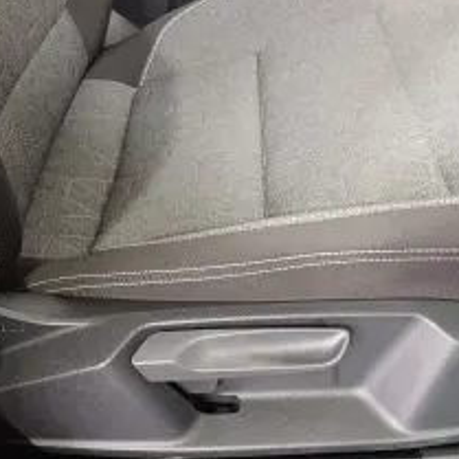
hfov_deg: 43.6
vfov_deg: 43.8
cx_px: 279
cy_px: 215
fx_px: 570
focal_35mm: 38
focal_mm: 4.65
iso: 500
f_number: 1.8
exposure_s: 1/25
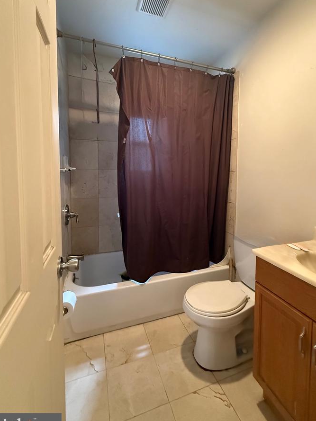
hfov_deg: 74.6
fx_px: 207
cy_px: 185
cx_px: 170
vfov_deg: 90.6
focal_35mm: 17
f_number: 2.2
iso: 1250
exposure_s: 1/60
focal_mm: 2.22
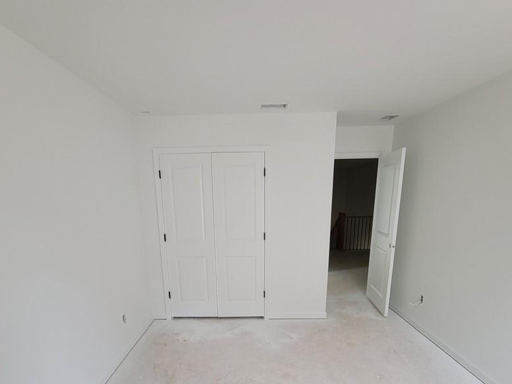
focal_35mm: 17
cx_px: 243
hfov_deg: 91.0
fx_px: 251
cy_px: 249
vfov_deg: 73.0
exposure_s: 1/60.2
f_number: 2.2
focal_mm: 2.2
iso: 200
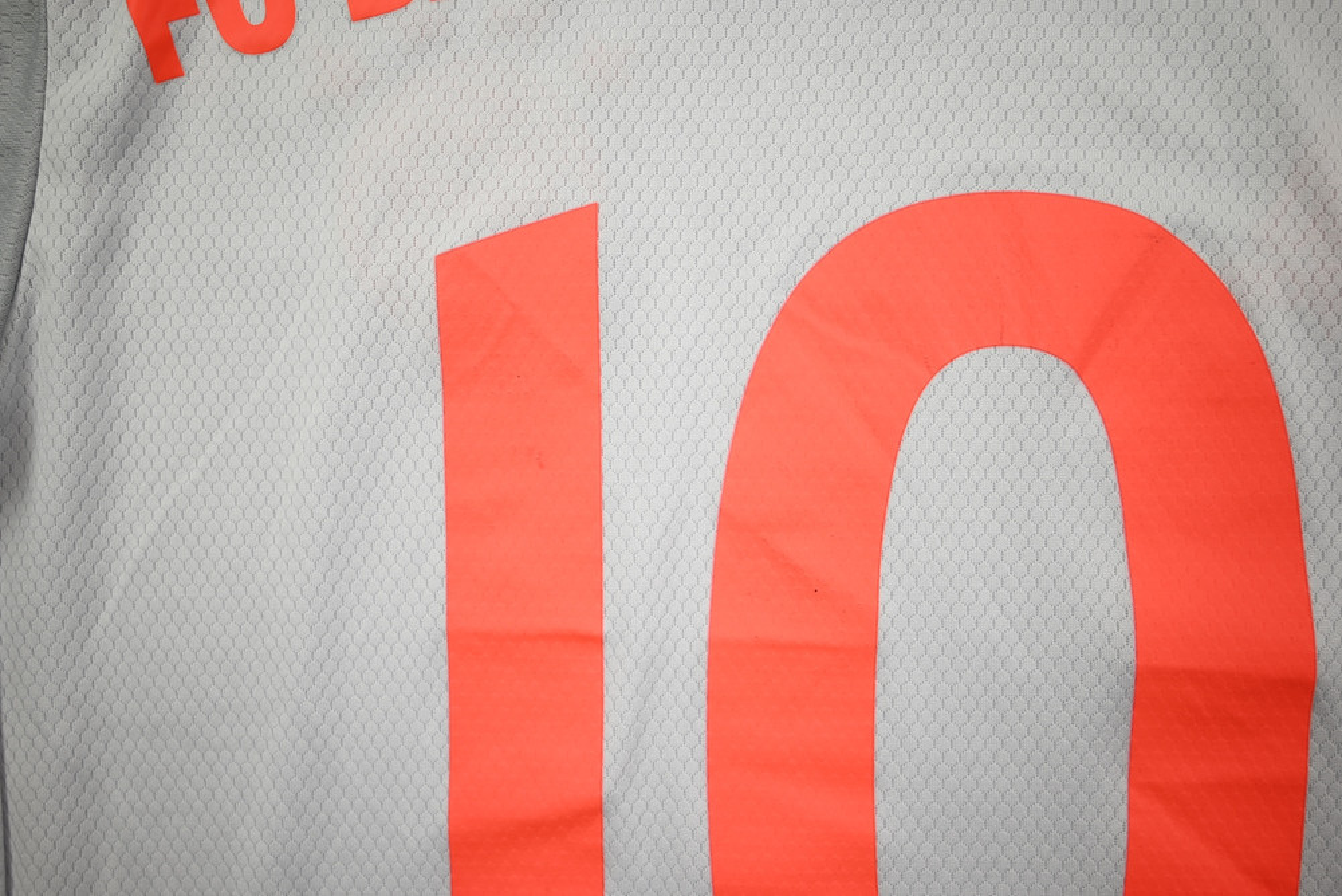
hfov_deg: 57.2
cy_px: 448
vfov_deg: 40.0
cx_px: 671
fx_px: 1230
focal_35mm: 33
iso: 200
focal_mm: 33
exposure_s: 1/125
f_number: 4.8
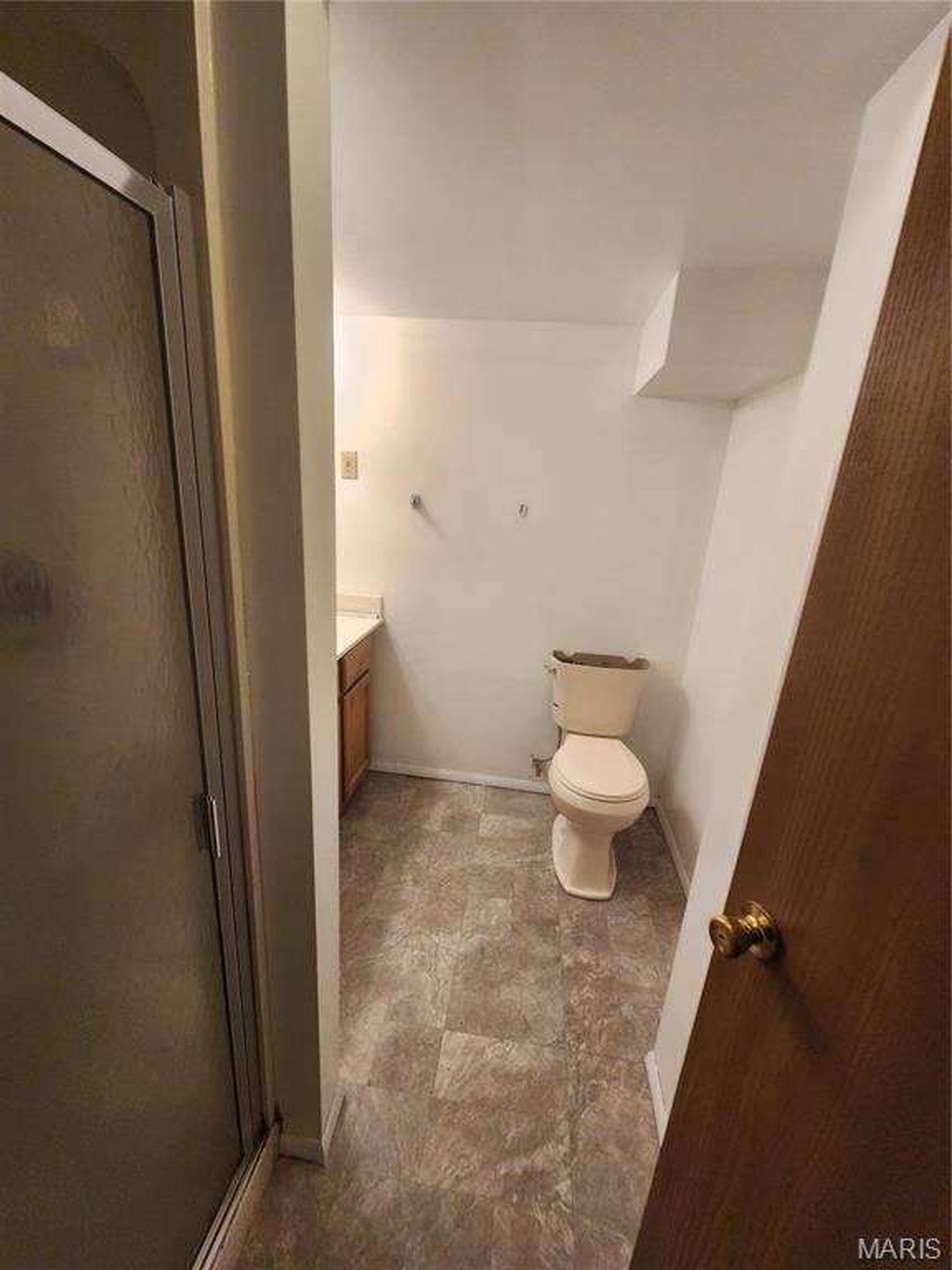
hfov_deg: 89.9
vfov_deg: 106.2
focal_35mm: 13
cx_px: 476
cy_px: 635
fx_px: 477
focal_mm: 2.2
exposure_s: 1/60
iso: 160
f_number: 2.2
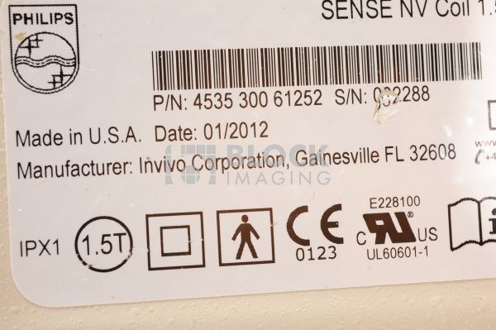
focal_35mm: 50
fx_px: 688
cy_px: 165
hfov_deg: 39.6
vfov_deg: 26.9
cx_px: 248
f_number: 13
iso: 320
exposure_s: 1/125
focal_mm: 50
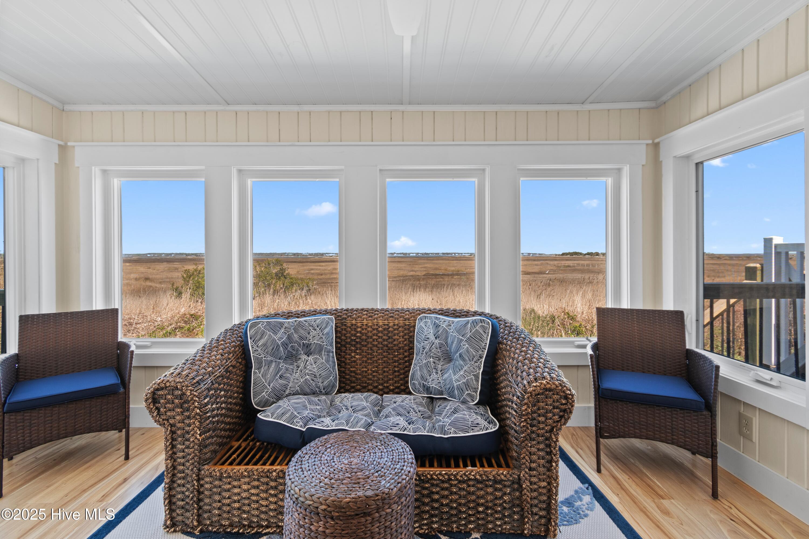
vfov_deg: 77.3
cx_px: 404
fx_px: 337
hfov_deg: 100.4
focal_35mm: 15
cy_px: 270
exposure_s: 1/25
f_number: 4.5
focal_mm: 10
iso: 100
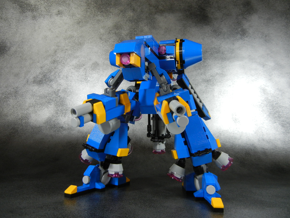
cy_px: 109
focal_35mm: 30
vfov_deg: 46.8
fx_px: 251
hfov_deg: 60.0
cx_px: 145
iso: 400
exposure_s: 1/54.6
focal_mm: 5.4
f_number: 3.5
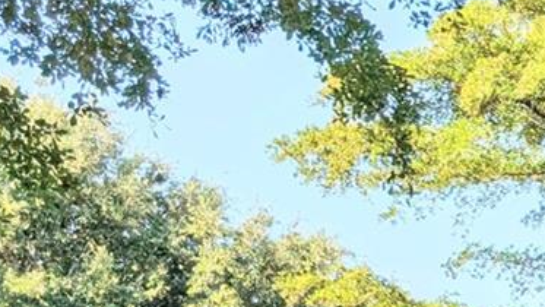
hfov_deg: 15.9
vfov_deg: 9.8
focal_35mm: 112
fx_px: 1619
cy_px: 690
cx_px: 1018
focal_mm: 6.9
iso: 21
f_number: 1.68
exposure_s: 1/5464
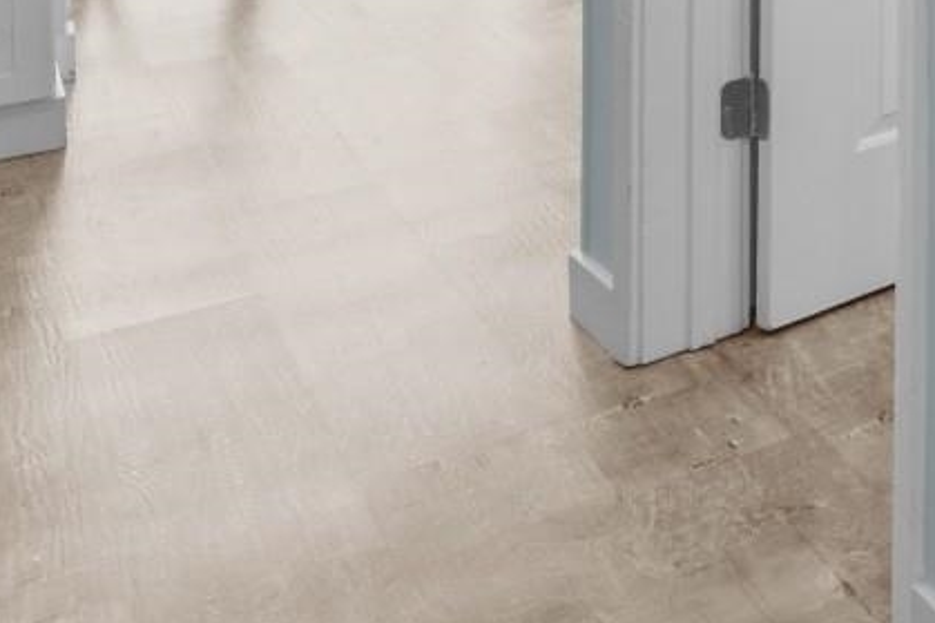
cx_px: 1604
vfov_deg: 18.5
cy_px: -485
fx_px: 1506
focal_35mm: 58
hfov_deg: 22.8
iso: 100
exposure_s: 1/2
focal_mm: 10
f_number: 4.5
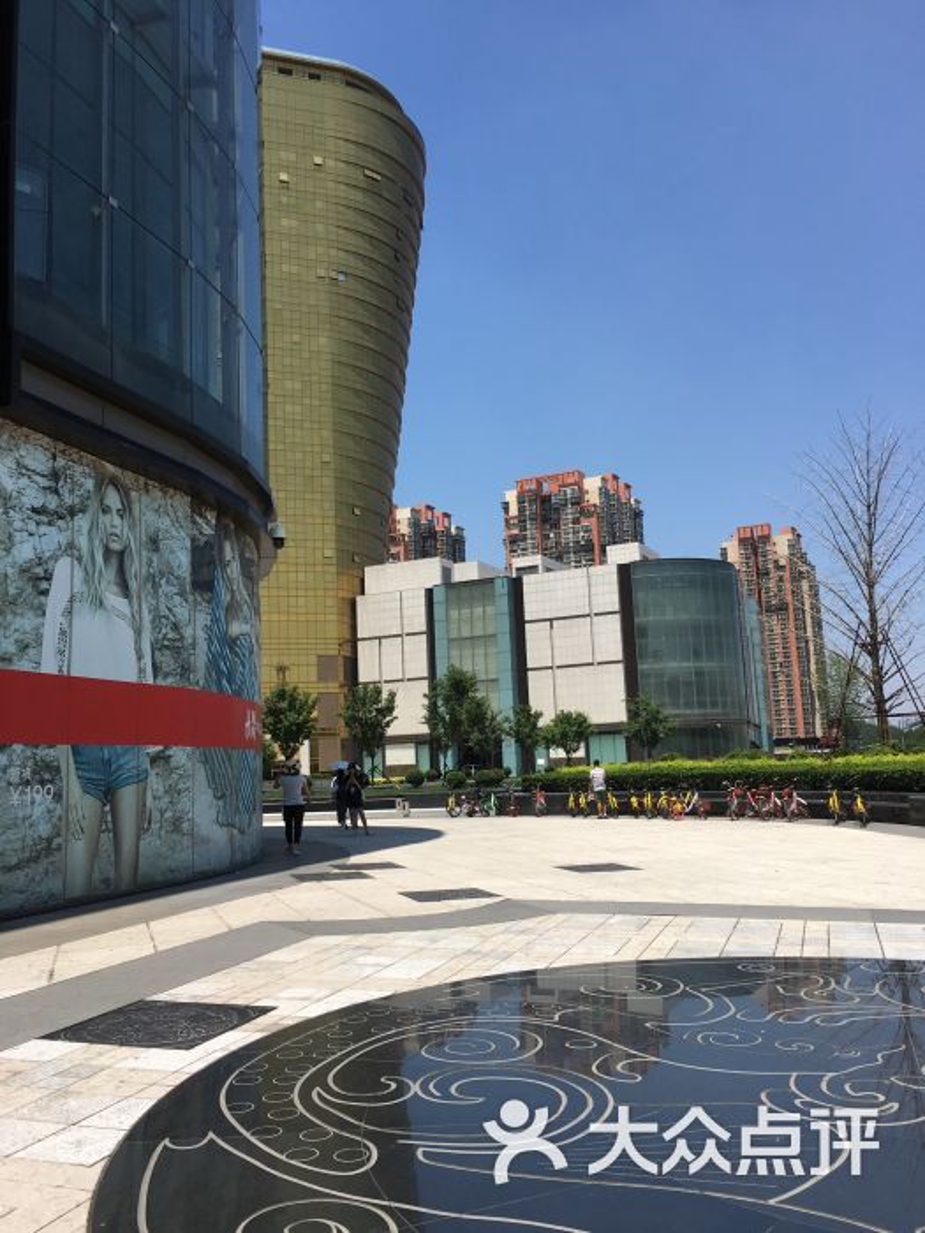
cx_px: 462
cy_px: 616
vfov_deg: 61.7
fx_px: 1033
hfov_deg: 48.2
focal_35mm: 29
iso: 25
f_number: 2.2
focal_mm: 4.15
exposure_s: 1/2024
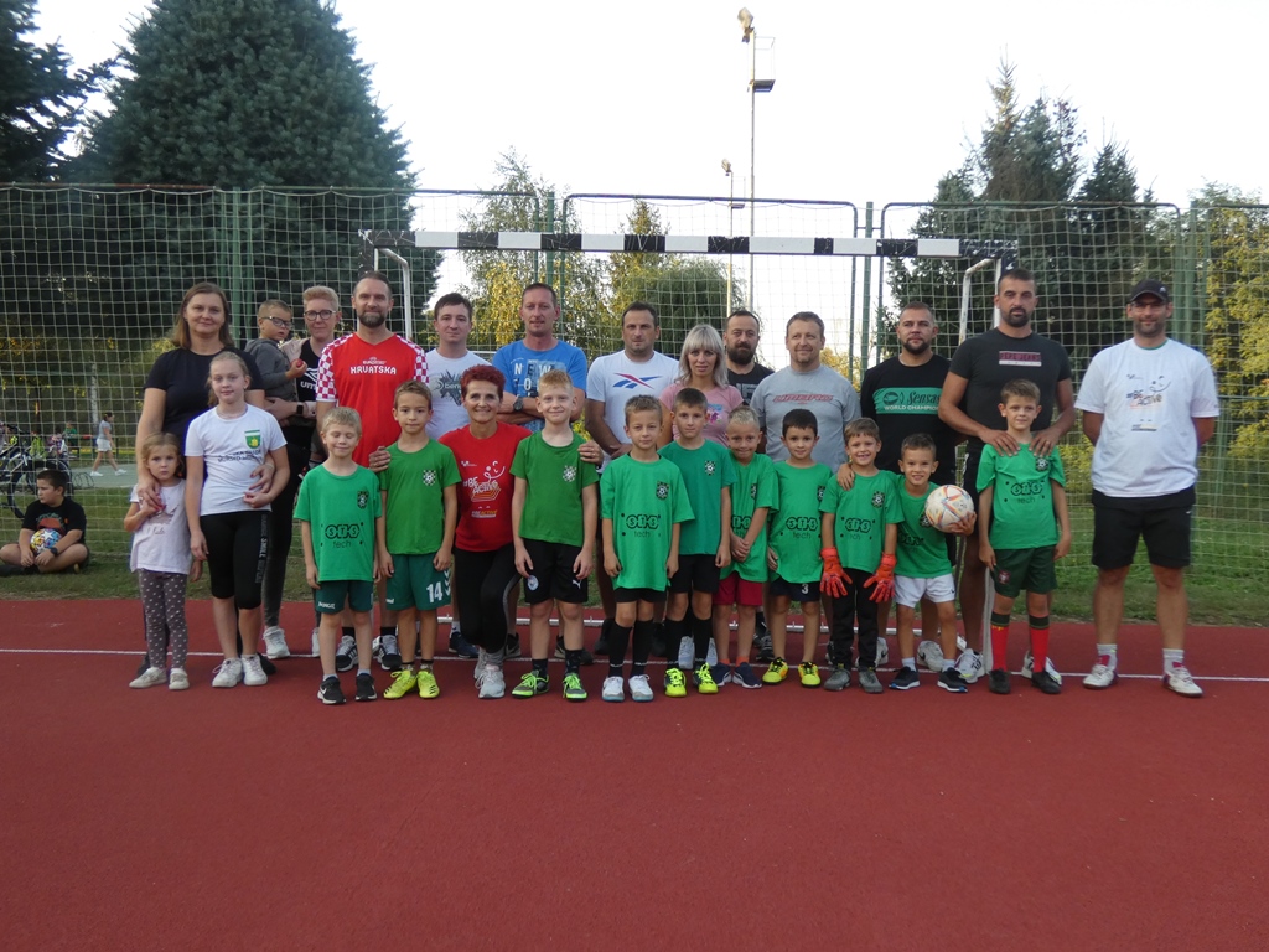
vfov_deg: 39.7
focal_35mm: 36
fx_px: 1320
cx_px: 634
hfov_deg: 51.4
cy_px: 476
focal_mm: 6.5
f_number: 3.5
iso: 250
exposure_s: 1/250
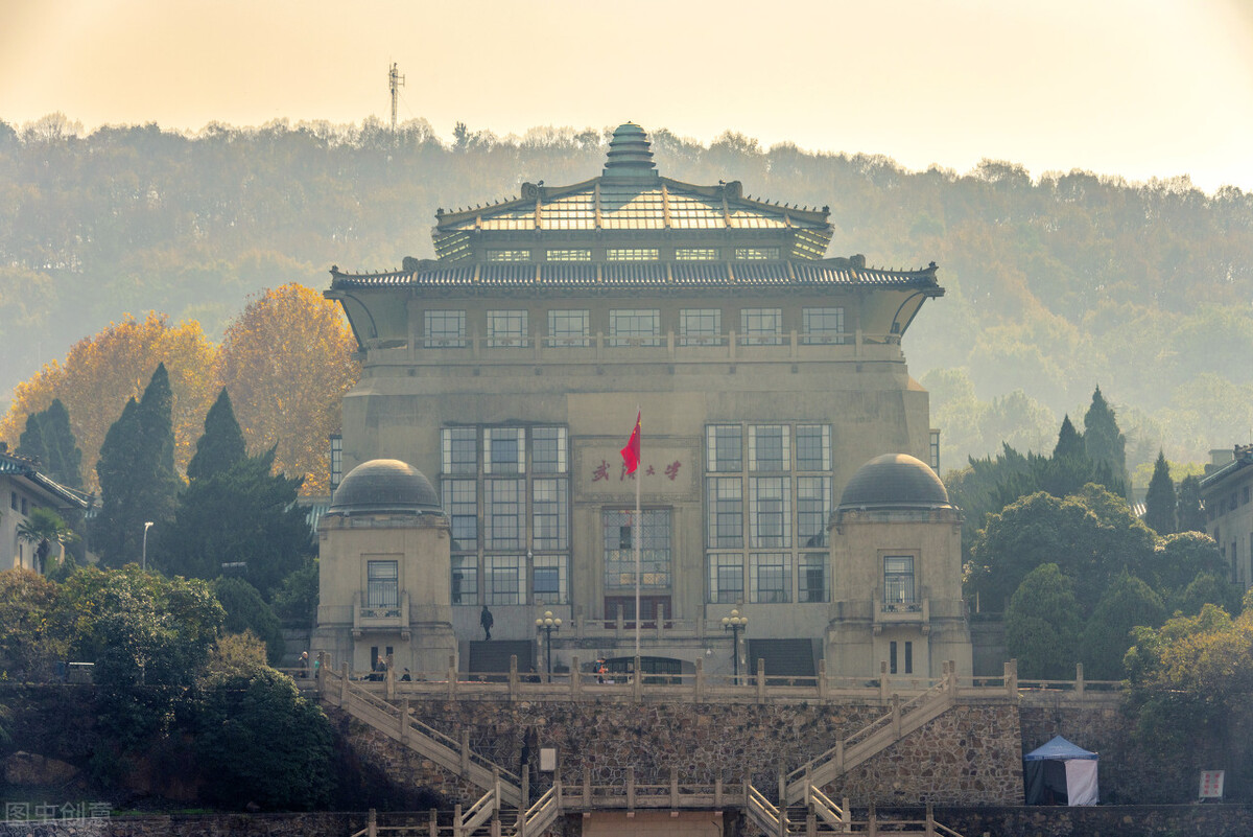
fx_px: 4700
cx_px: 626
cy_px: 418
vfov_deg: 10.2
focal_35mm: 135
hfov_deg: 15.2
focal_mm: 135
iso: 200
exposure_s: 1/500
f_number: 9
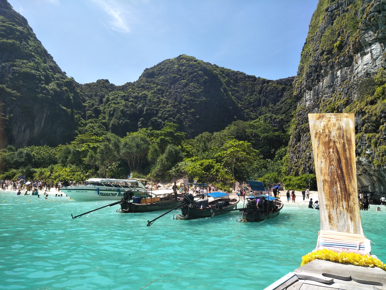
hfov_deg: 81.7
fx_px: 223
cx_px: 193
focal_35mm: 20
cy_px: 145
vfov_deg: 66.0
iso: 33
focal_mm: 3.46
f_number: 2.2
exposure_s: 1/951
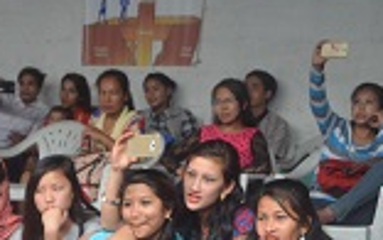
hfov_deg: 22.3
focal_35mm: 88
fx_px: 920
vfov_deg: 14.2
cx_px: -34
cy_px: 331
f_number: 4
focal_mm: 20
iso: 800
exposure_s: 1/60
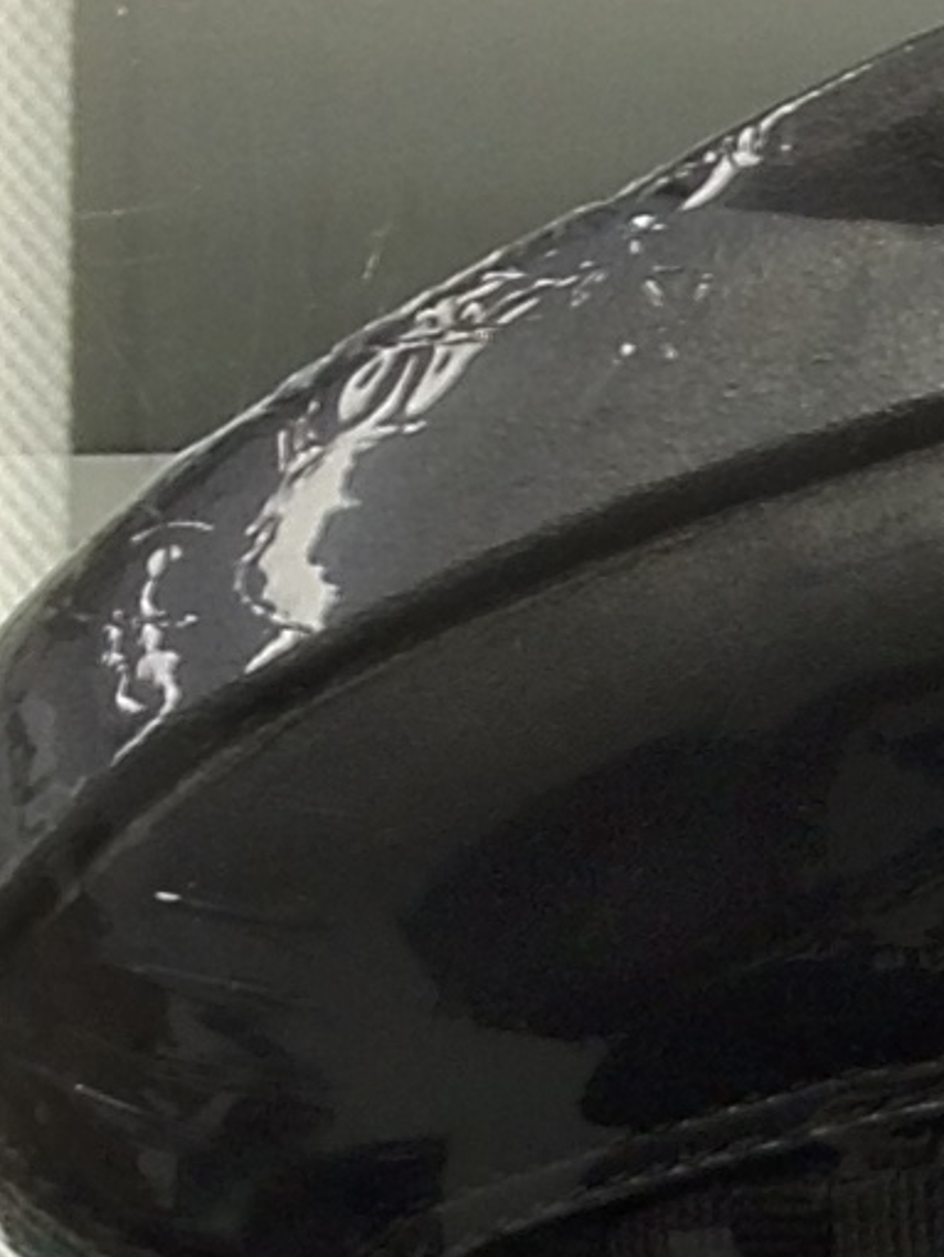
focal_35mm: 224
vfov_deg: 8.4
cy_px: 2541
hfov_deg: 6.6
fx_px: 8138
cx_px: 1277
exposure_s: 1/20
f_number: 2.4
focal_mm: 4.28
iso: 80
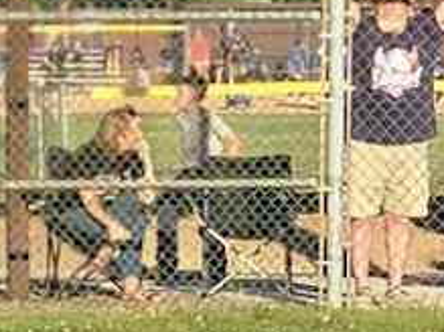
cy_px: 178
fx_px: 1346
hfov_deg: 15.7
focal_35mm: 105
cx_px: -385
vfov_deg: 14.1
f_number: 1.8
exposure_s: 1/1601
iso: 25
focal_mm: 5.4
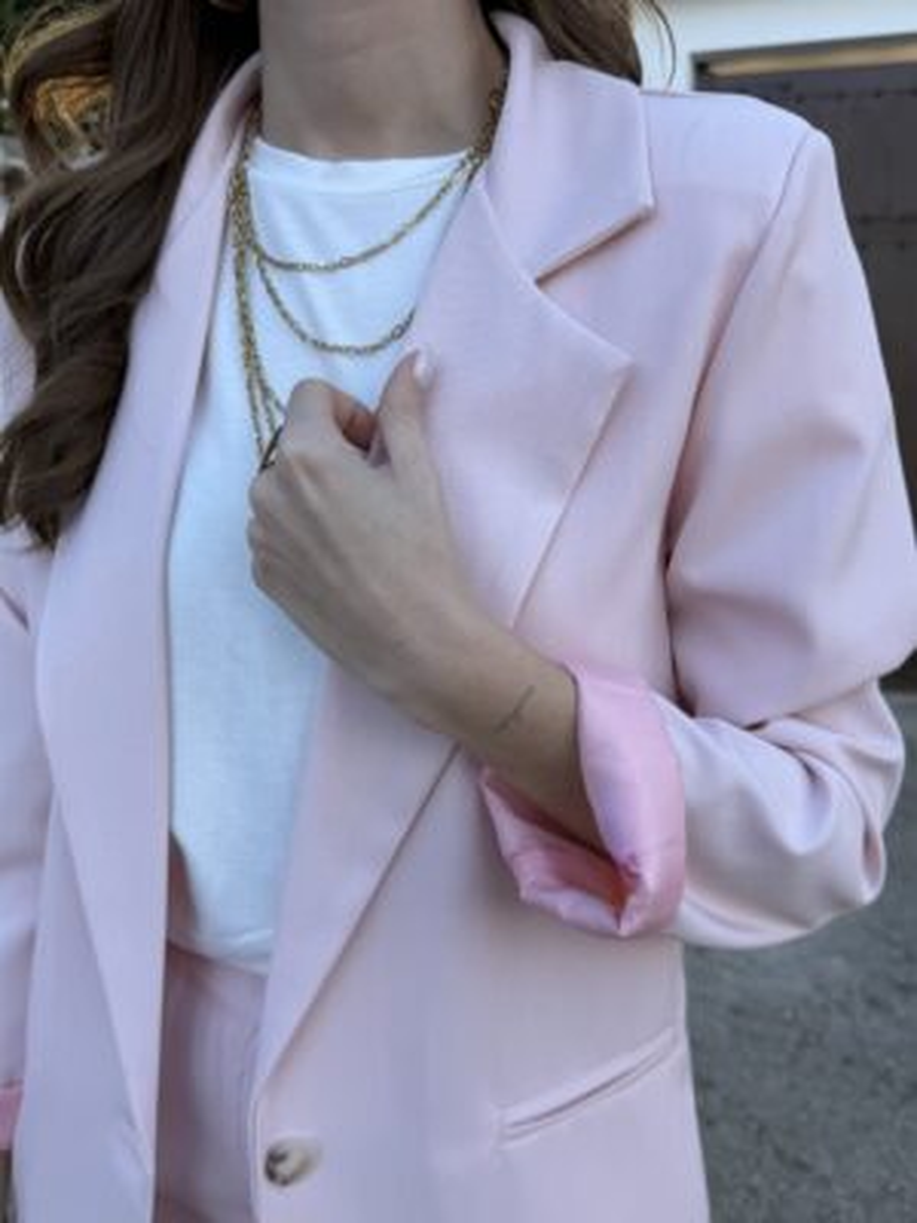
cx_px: 458
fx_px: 848
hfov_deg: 56.8
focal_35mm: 24
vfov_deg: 71.6
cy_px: 612
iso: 80
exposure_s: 1/805
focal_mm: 6.76
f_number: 1.78
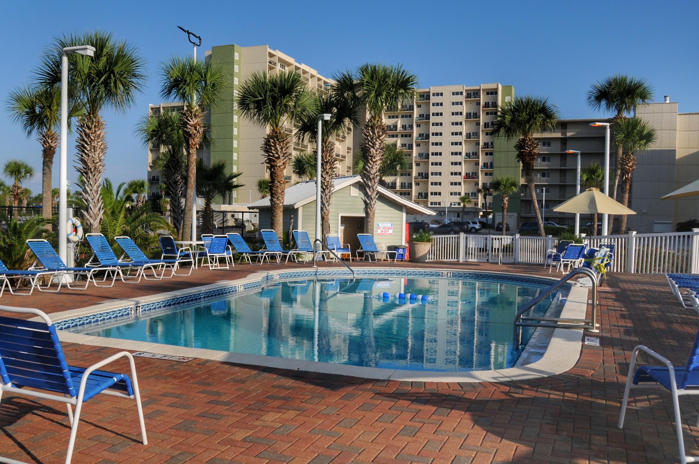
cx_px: 304
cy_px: 239
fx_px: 640
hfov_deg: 57.1
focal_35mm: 33
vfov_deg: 39.9
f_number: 11
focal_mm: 18
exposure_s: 1/500
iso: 200
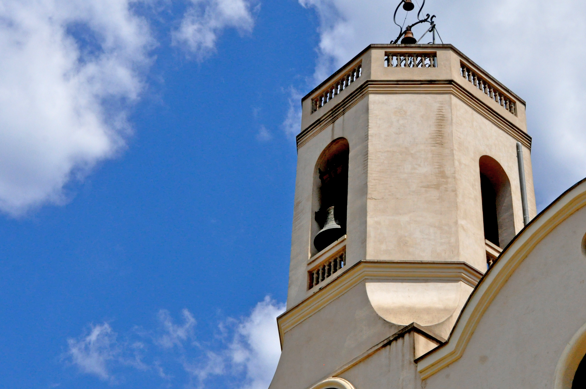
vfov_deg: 18.6
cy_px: 213
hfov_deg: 27.5
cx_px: 404
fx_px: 1187
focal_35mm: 73
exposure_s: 1/800
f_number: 14
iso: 1000
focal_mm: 34
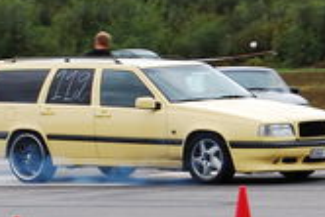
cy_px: 156
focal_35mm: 318
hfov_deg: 6.5
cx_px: 208
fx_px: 2873
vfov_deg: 4.3
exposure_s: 1/160
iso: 200
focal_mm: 55
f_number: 6.3
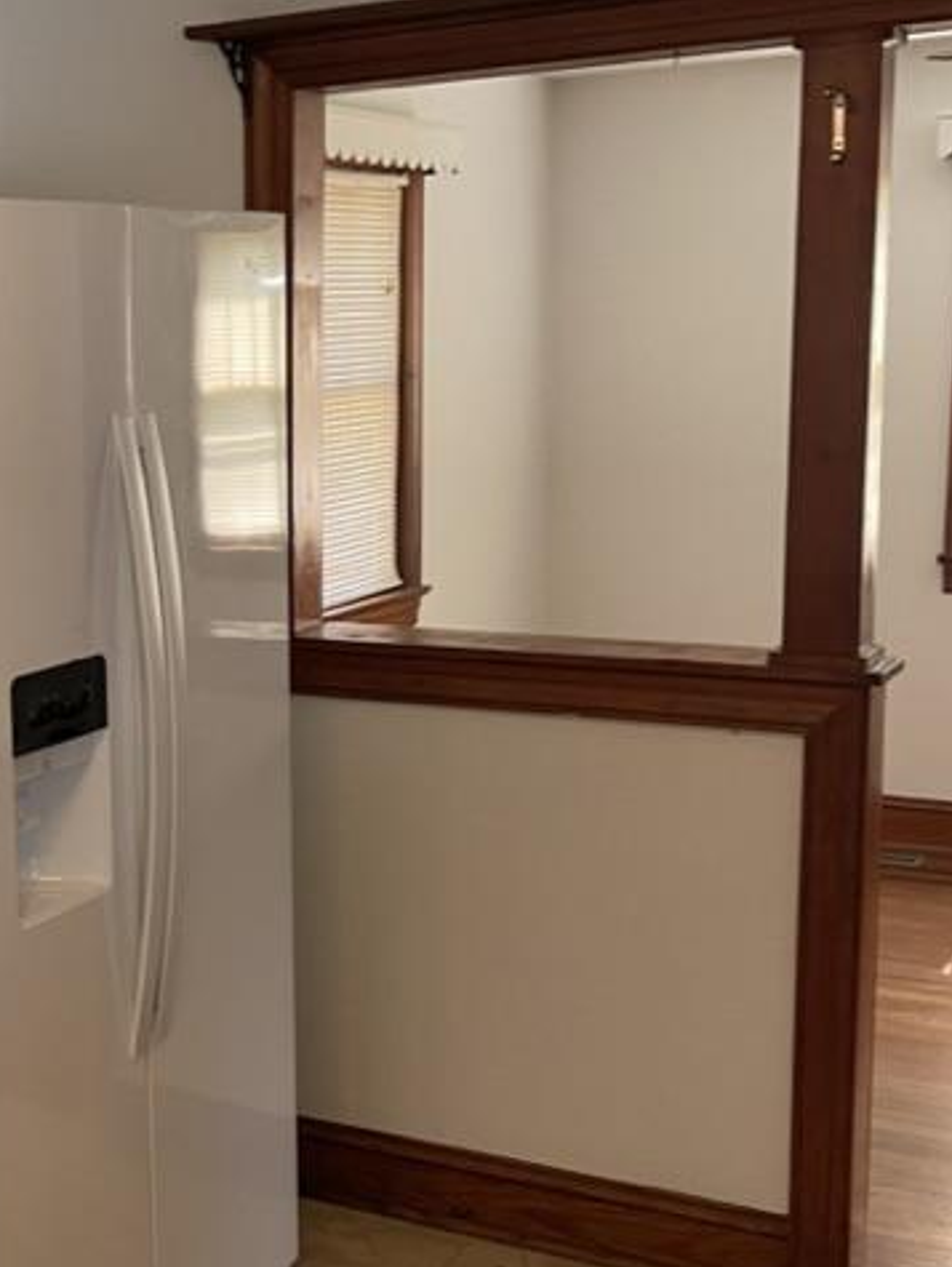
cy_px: 638
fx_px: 2051
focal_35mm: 56
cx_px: -65
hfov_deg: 24.6
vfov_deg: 34.3
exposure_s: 1/69
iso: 125
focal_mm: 4.2
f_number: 1.6
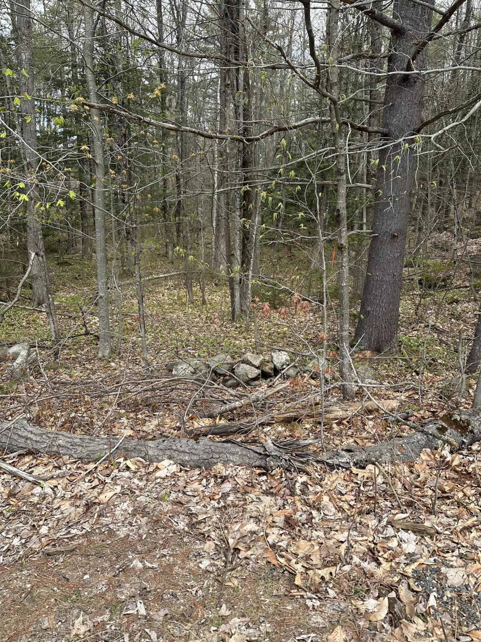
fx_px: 445
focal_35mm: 24
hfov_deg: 56.8
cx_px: 240
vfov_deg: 71.6
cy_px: 321
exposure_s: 1/1453
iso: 80
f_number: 1.78
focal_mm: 6.86
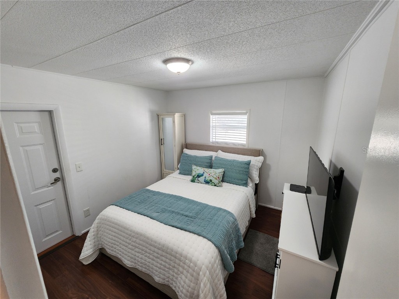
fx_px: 150
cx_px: 200
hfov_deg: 106.2
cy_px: 150
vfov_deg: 89.9
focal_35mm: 13
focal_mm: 2.2
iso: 160
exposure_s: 1/60
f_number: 2.2
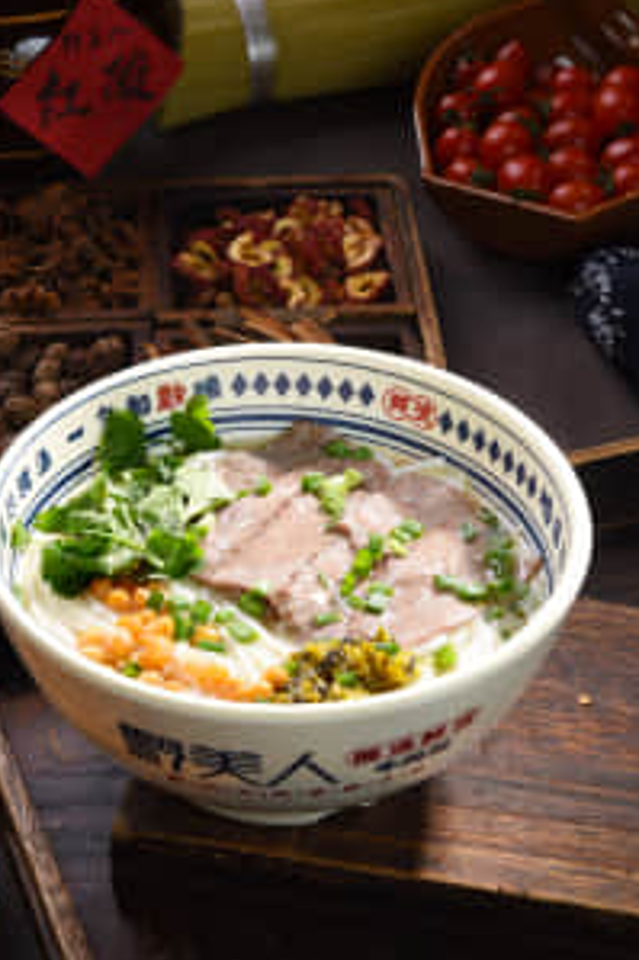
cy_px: 369
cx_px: 233
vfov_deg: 24.4
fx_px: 2212
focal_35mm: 83
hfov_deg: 16.4
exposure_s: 1/100
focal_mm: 62
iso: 100
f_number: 13
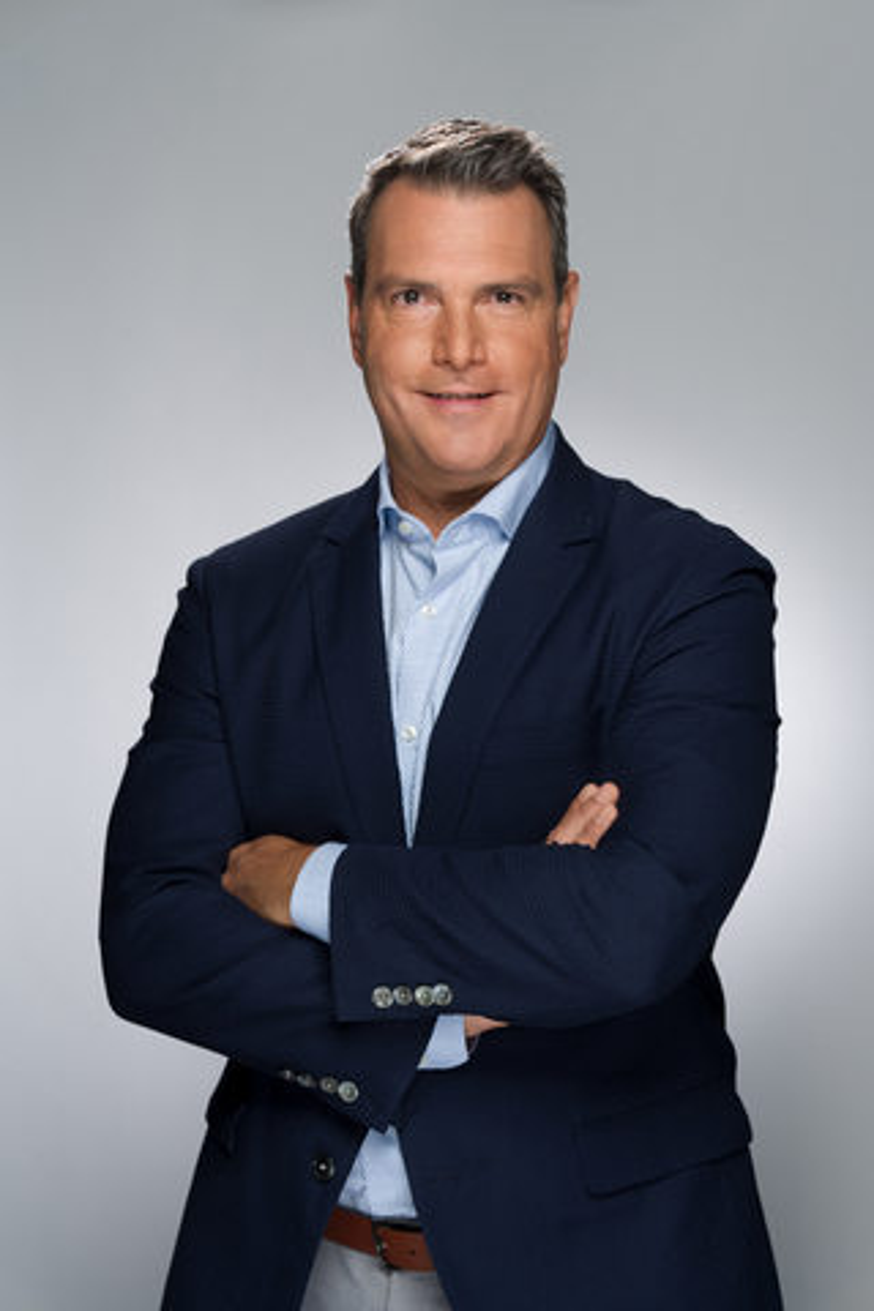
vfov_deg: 23.9
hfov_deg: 16.1
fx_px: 3095
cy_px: 656
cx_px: 437
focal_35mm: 85
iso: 100
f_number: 9
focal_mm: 85
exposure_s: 1/160
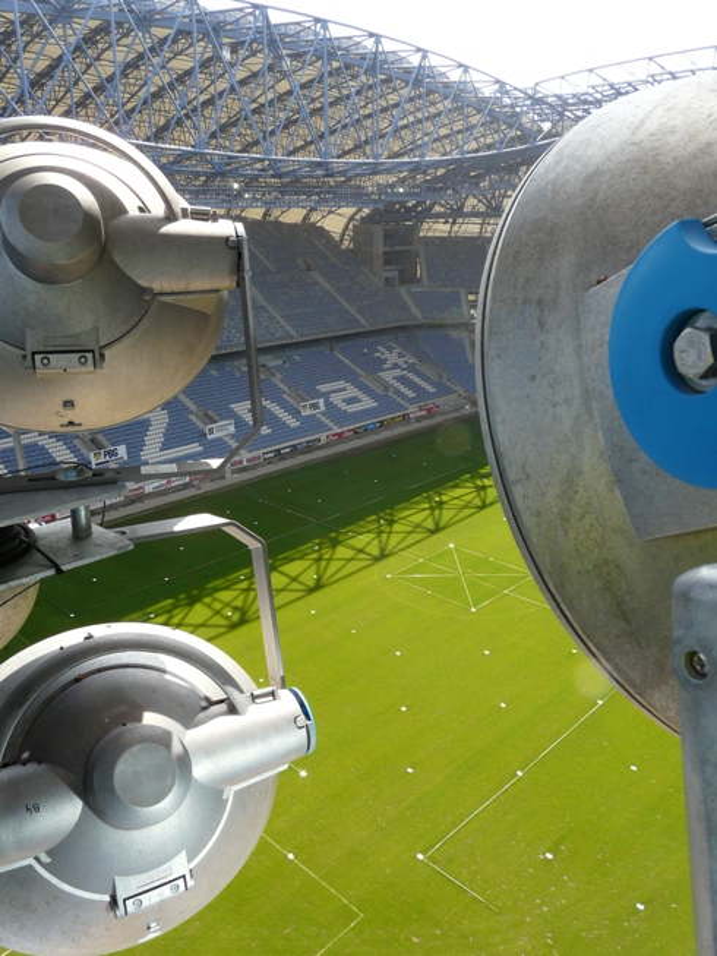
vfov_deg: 63.4
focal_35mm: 28
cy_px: 478
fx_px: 773
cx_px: 358
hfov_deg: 49.8
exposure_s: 1/200
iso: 100
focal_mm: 4.6
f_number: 5
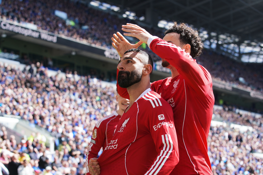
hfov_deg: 28.8
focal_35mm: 70
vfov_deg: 19.5
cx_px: 132
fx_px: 511
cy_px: 88
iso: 400
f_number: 4.5
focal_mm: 70
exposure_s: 1/1000
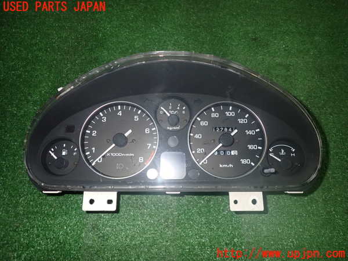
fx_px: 251
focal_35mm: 25
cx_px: 174
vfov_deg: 54.9
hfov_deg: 69.4
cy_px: 130
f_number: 5.6
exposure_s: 1/30
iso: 200
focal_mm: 4.5
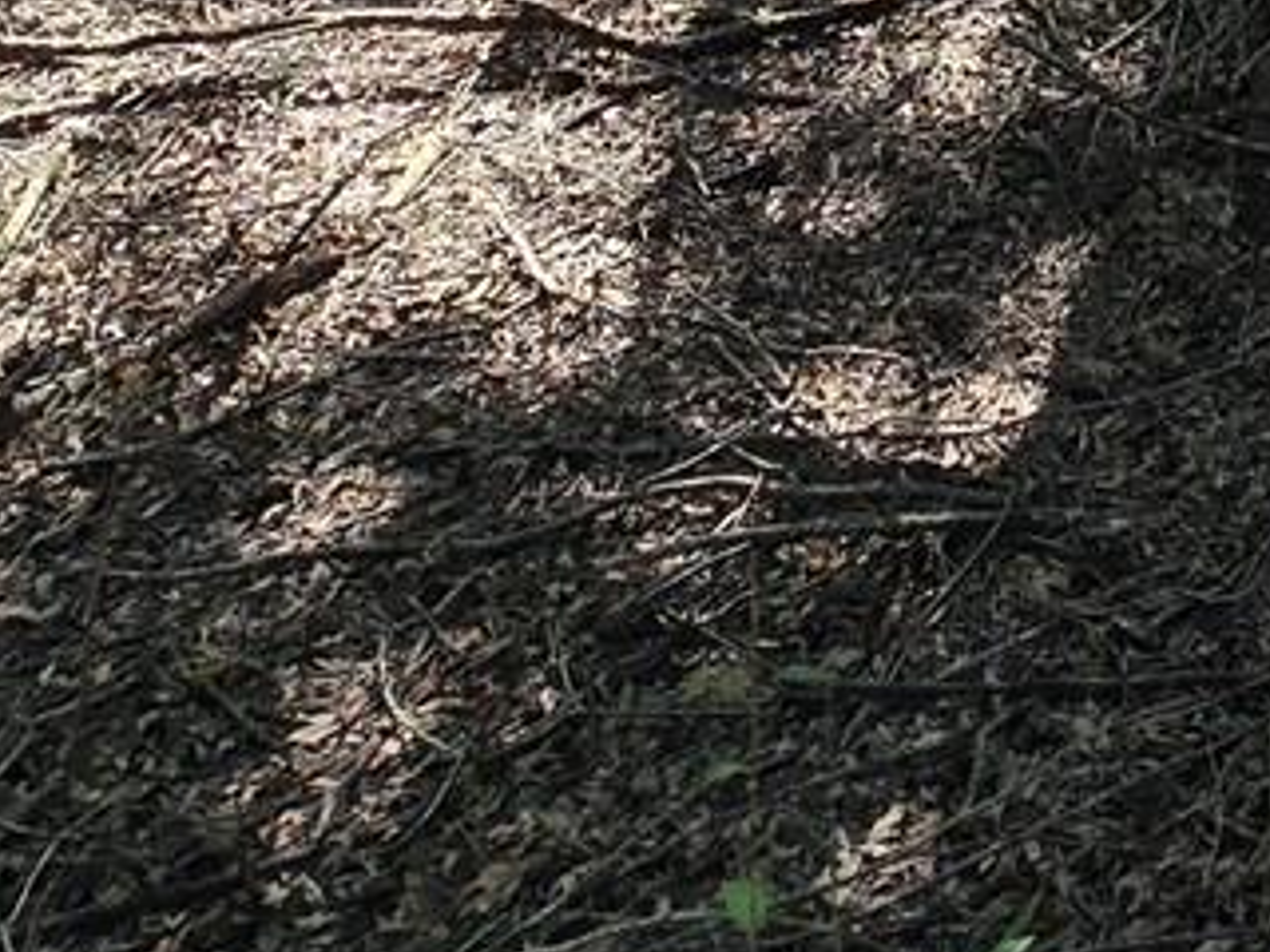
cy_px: -1186
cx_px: 1762
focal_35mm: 65
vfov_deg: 15.4
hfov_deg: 24.8
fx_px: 2385
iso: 50
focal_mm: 2.2
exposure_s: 1/255
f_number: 2.2
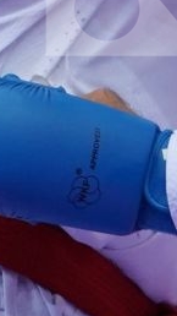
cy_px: -55
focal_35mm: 2169
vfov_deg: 1.0
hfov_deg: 0.6
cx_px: 574
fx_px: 18109
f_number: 2.8
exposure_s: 1/1000
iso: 1000
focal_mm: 198
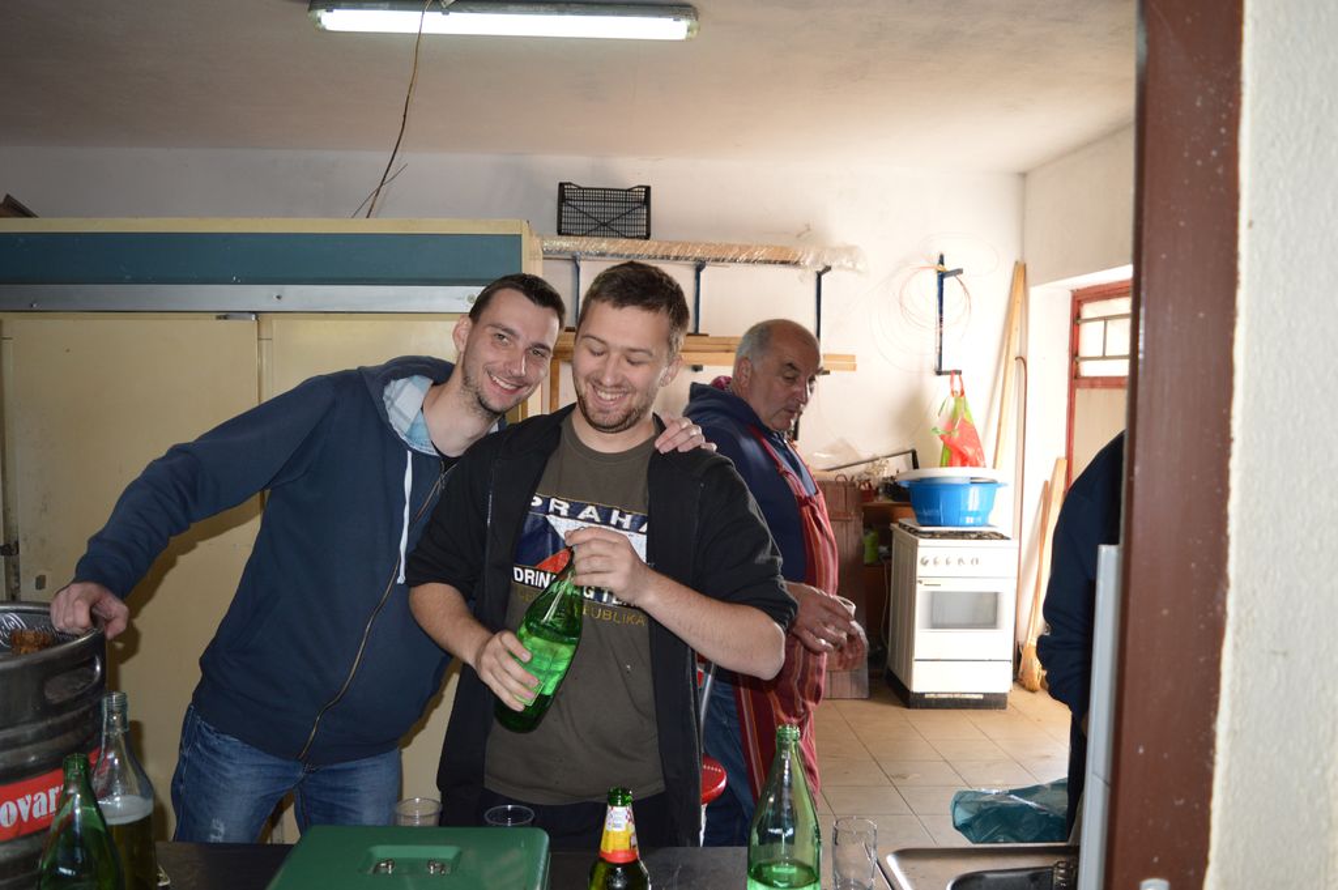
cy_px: 445
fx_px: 1114
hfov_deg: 62.0
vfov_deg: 43.5
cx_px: 669
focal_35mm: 30
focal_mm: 20
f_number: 4
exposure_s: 1/100
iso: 400
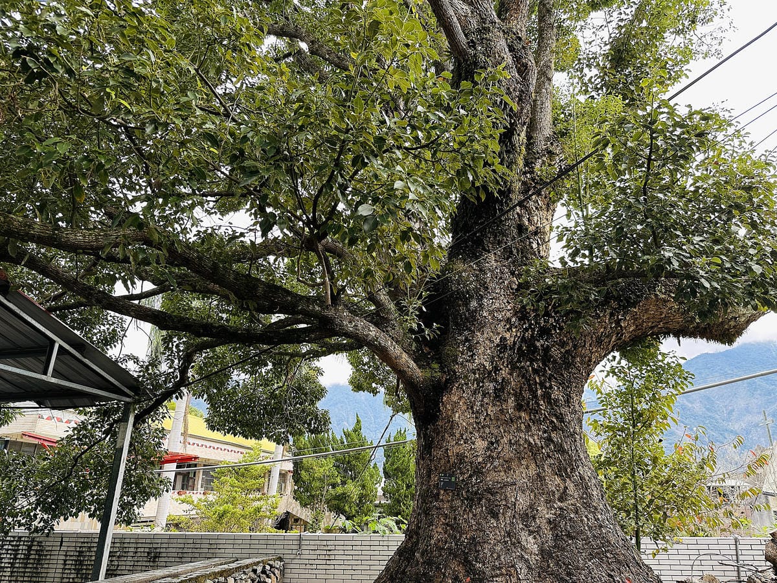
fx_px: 539
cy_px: 292
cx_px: 388
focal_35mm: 24
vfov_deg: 56.8
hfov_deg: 71.6
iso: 80
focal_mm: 6.86
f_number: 1.78
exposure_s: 1/486
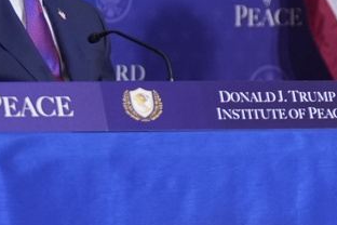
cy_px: -108
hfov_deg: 2.8
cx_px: 388
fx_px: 6908
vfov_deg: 1.9
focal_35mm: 738
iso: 1000
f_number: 2.8
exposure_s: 1/500
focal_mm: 150
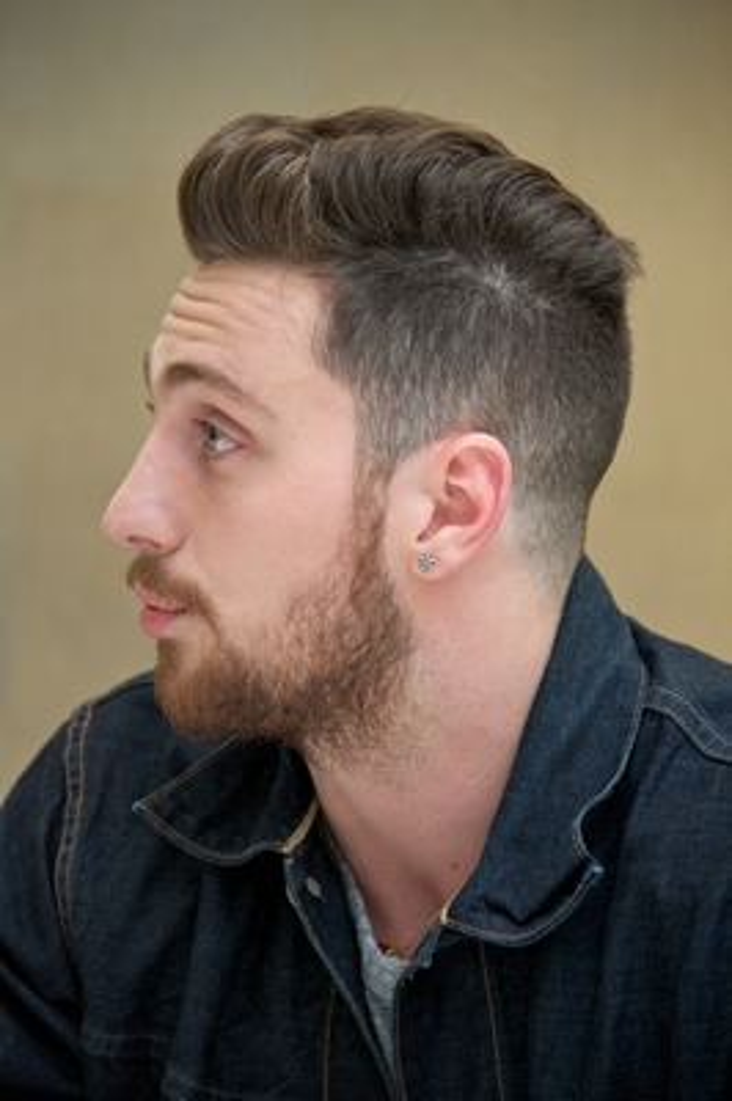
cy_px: 550
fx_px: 6110
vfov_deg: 10.3
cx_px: 366
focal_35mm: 200
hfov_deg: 6.9
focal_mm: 200
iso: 800
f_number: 5.6
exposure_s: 1/60
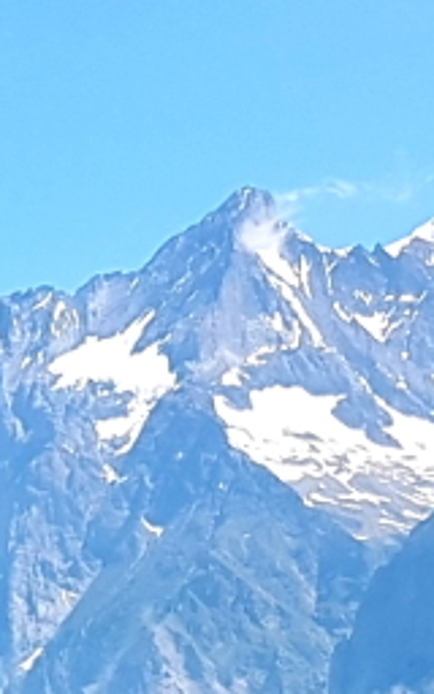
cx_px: -133
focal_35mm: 69
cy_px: 621
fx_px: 1306
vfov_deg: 28.7
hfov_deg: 17.7
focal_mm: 4.2
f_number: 1.7
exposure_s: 1/1736
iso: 50
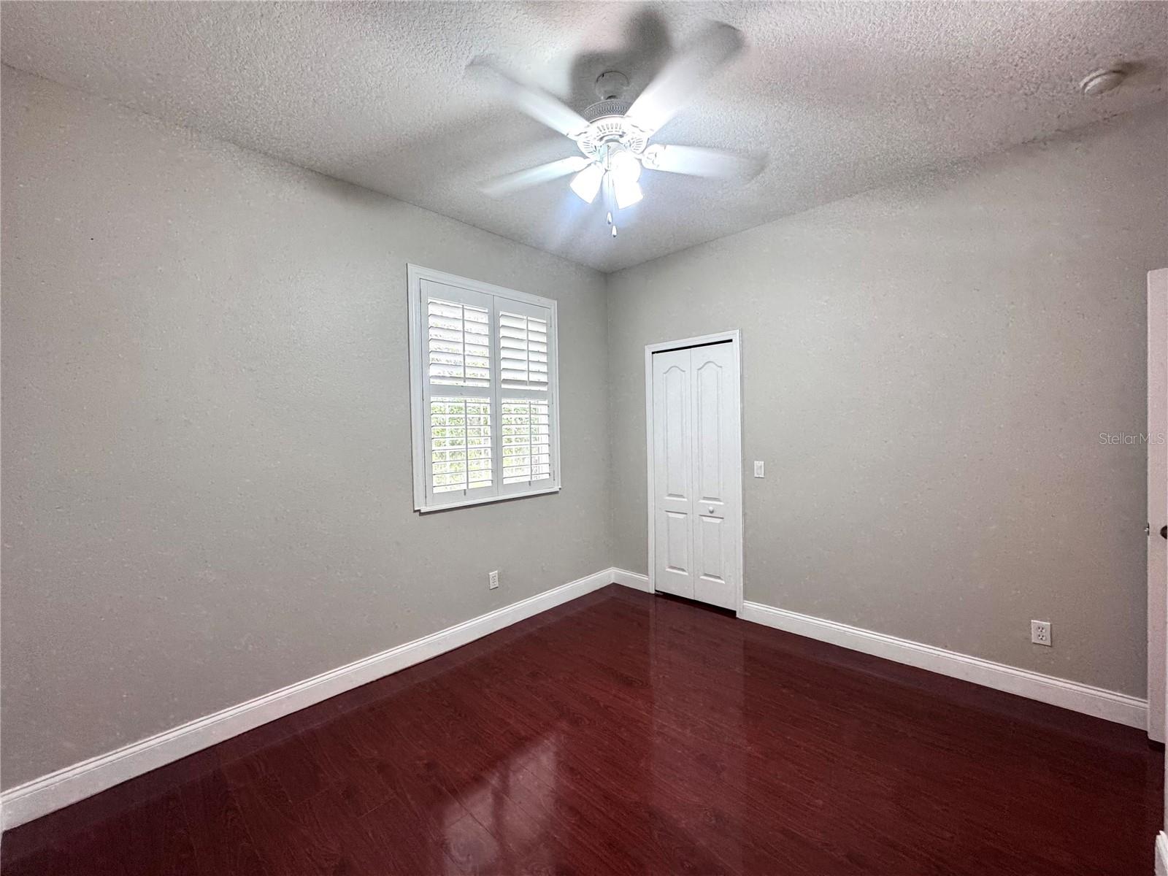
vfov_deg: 85.7
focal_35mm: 14
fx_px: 472
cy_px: 438
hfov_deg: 102.1
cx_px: 584
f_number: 2.2
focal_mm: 2.22
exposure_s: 1/60
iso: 200
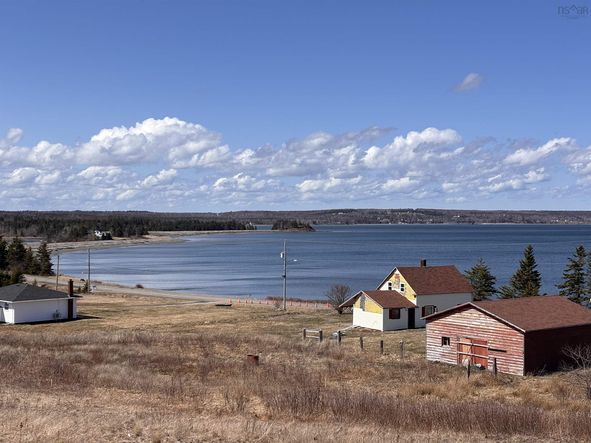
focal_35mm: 52
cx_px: 296
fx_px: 888
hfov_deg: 36.8
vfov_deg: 28.0
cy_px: 222
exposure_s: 1/4082
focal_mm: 5.96
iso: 40
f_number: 1.6
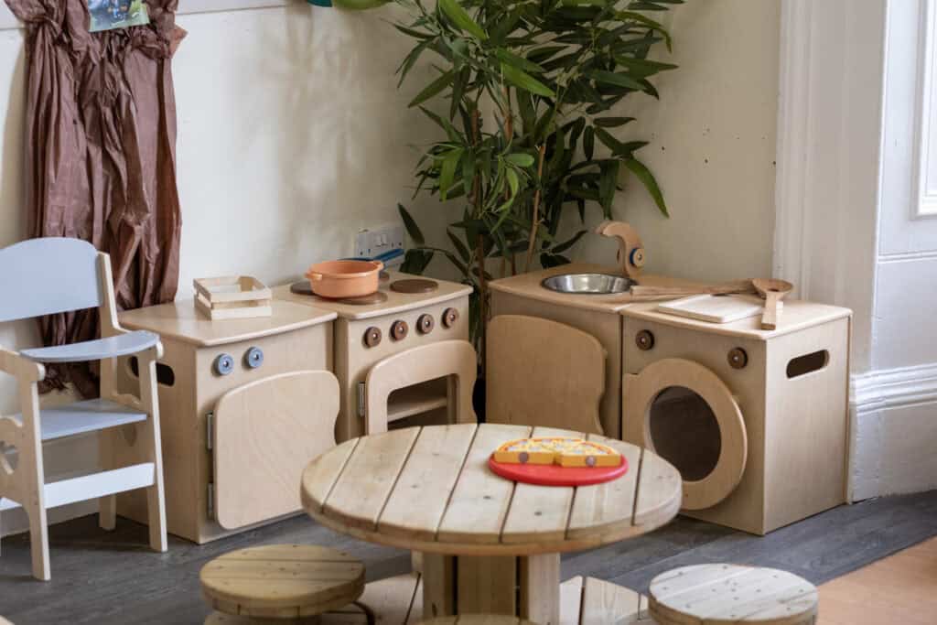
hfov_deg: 24.2
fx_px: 2186
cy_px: 312
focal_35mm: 84
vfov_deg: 16.3
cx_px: 468
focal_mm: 56
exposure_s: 1/100
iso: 250
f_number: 2.8
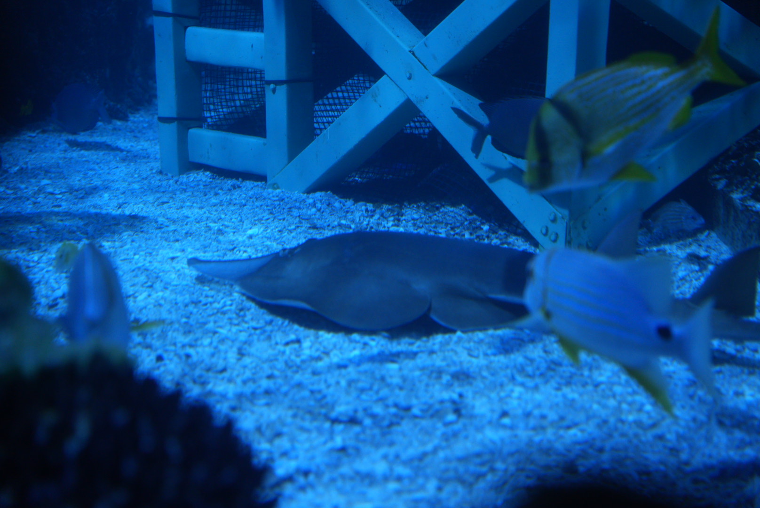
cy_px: 254
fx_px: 1479
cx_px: 380
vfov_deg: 19.5
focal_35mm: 70
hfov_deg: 28.8
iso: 2000
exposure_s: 1/400
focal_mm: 70
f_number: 2.8
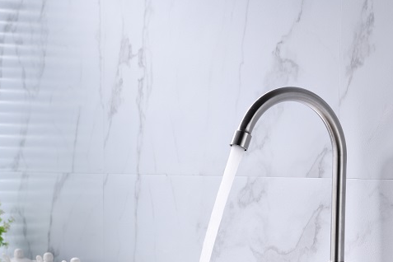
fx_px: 1201
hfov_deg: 18.5
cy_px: 198
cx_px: 138
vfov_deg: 12.4
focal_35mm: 110
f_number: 10
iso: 100
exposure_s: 1/100
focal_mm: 70
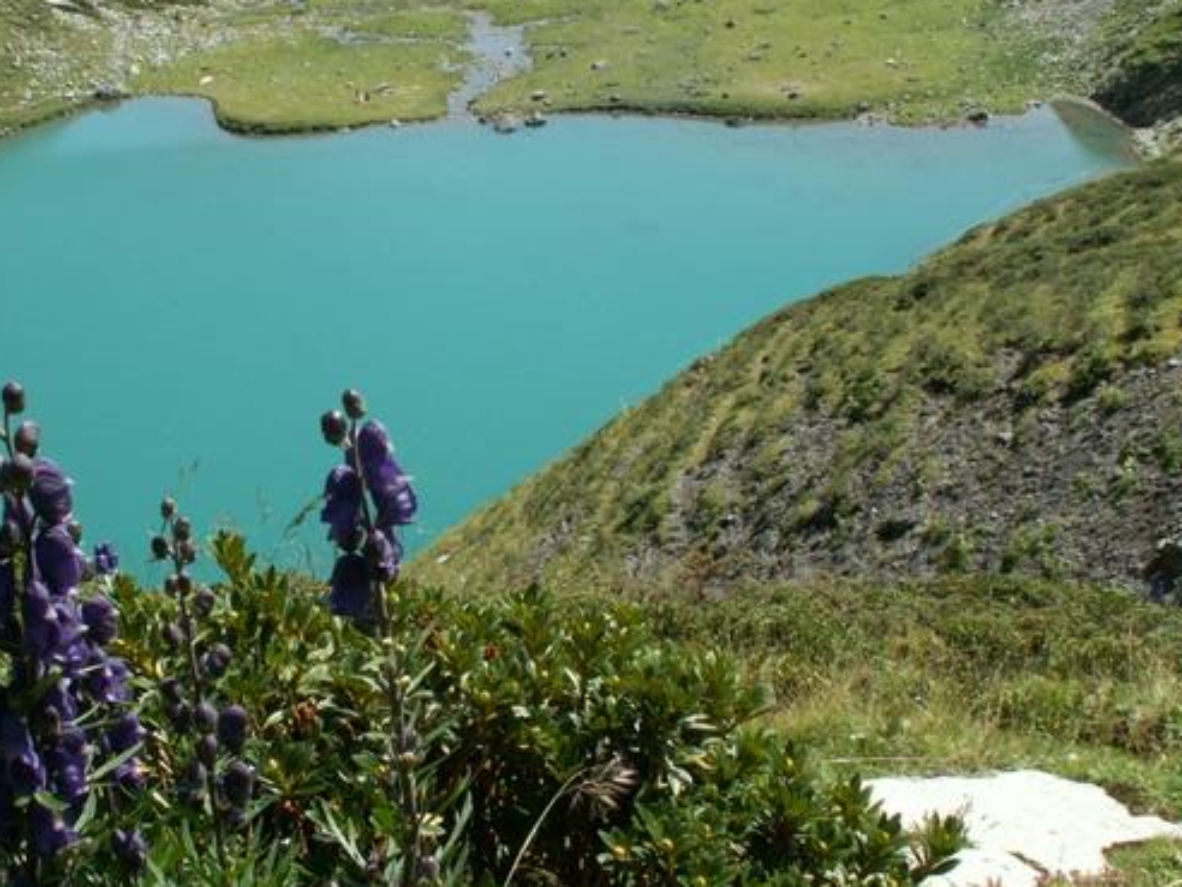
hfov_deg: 36.6
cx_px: 447
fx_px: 1776
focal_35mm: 52
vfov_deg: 28.0
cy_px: 447
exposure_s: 1/160
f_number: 5.6
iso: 50
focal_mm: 6.58
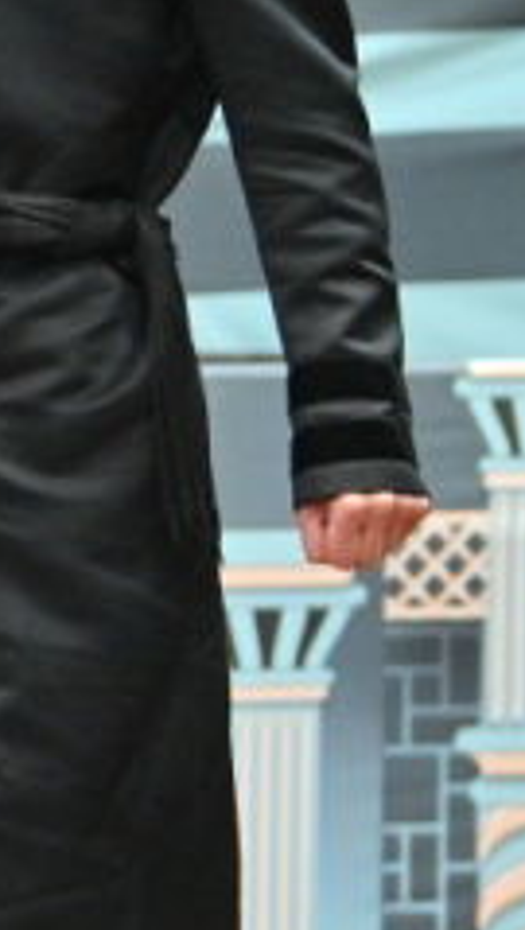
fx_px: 17343
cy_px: 342
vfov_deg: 3.1
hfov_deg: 1.7
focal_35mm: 703
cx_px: -1143
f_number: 2.8
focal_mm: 105
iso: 800
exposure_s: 1/200
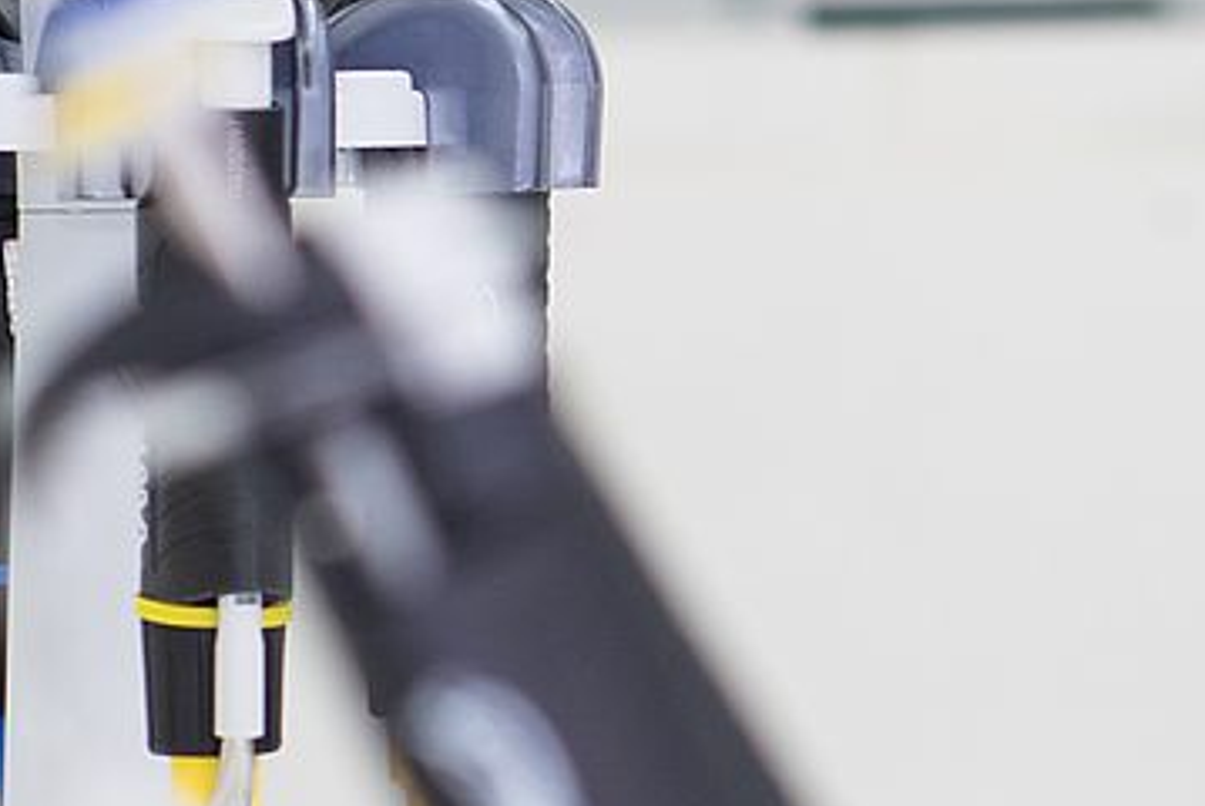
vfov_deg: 3.0
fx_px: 15208
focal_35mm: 454
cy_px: -178
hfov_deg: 4.5
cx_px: 2615
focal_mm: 85
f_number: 3.5
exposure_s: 1/125
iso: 320
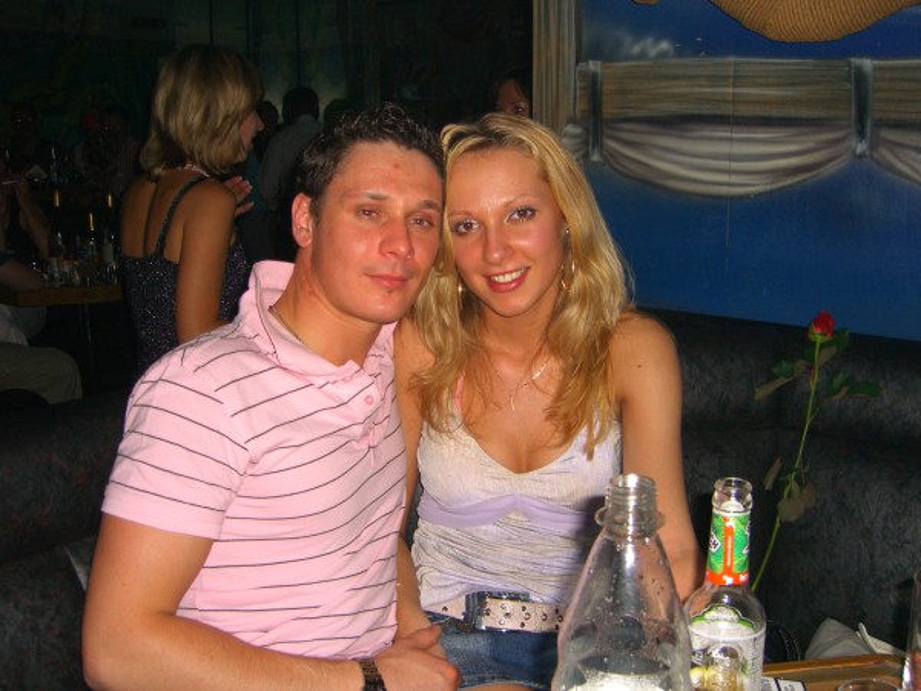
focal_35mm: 38
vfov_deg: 37.7
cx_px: 460
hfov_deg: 49.0
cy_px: 346
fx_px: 1011
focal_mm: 7.9
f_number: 2.8
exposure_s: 1/60
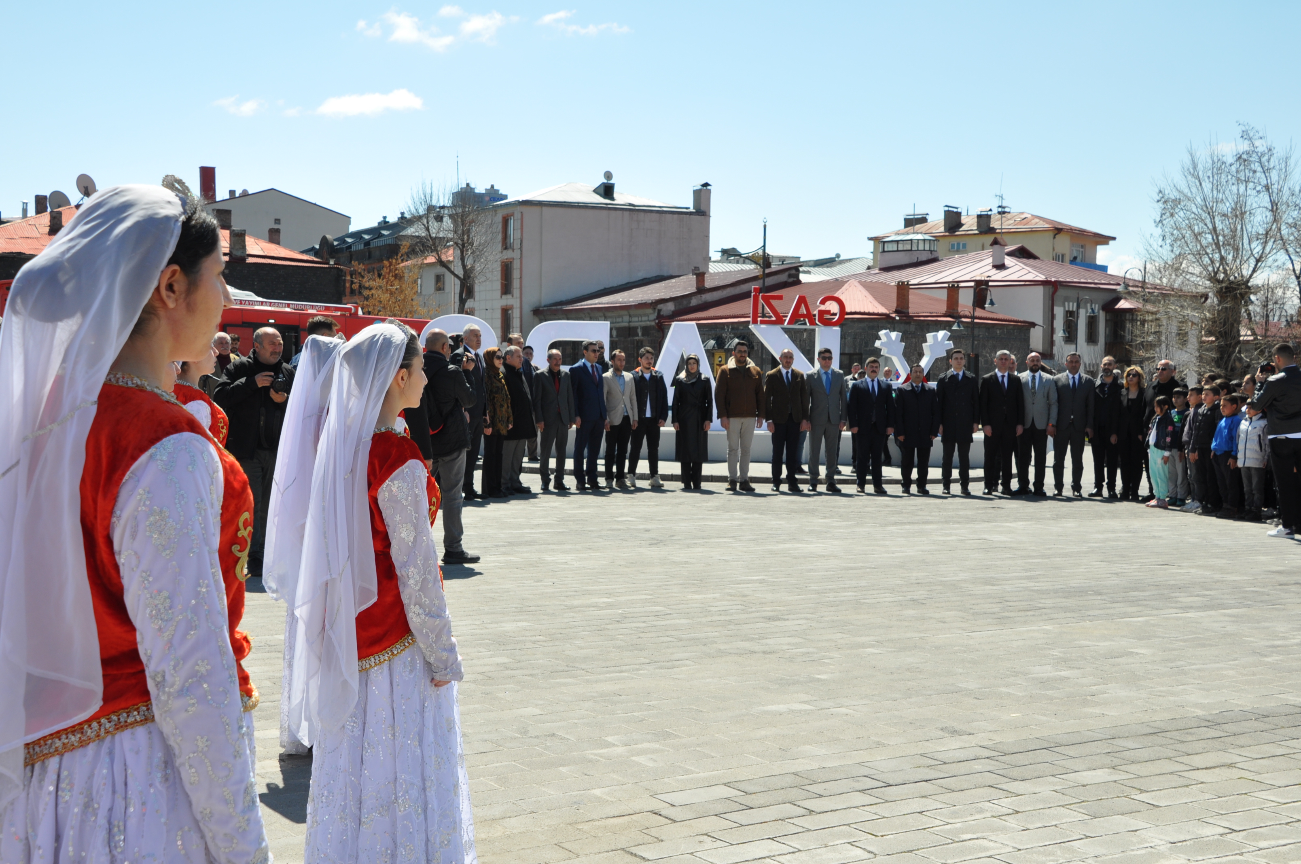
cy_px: 432
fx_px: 1624
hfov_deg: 43.7
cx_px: 650
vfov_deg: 29.8
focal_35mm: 45
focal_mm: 30
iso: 200
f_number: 10
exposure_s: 1/400
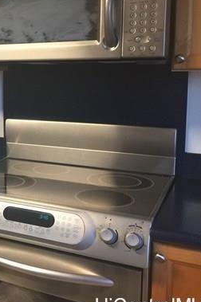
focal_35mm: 51
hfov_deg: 24.0
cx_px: -42
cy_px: 122
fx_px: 428
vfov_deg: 38.8
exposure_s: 1/15
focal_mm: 4.15
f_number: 2.2
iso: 64
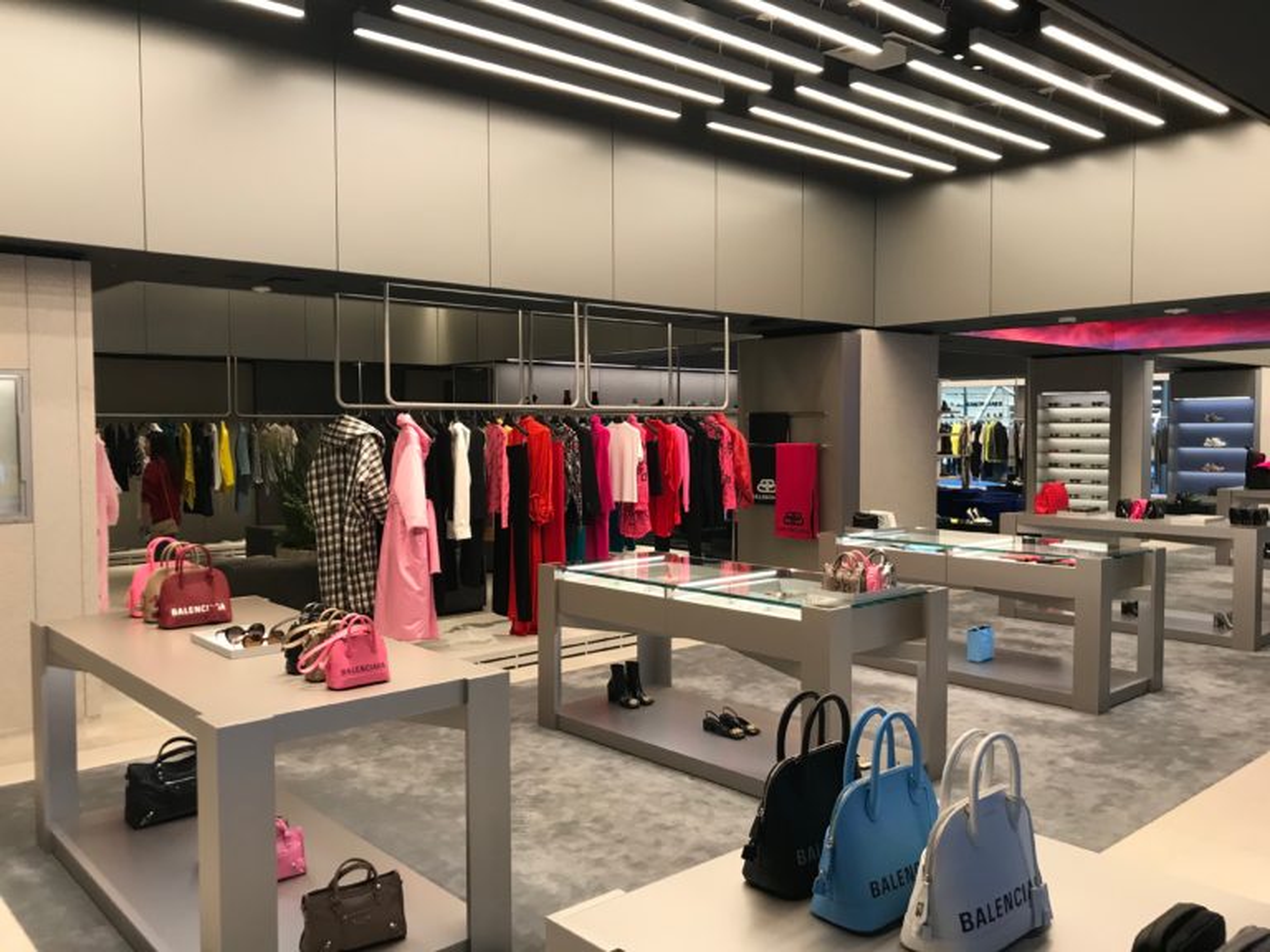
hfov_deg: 63.4
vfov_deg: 49.7
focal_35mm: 28
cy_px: 476
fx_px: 1027
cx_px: 635
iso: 25
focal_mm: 3.99
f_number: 1.8
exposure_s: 1/40
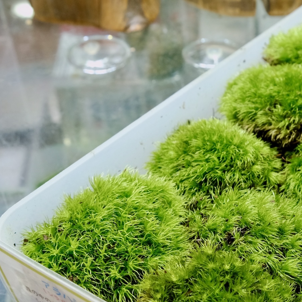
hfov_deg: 24.6
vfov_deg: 24.9
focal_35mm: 69
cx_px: 239
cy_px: 205
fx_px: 681
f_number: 8
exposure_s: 1/100
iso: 1600
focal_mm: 25.4
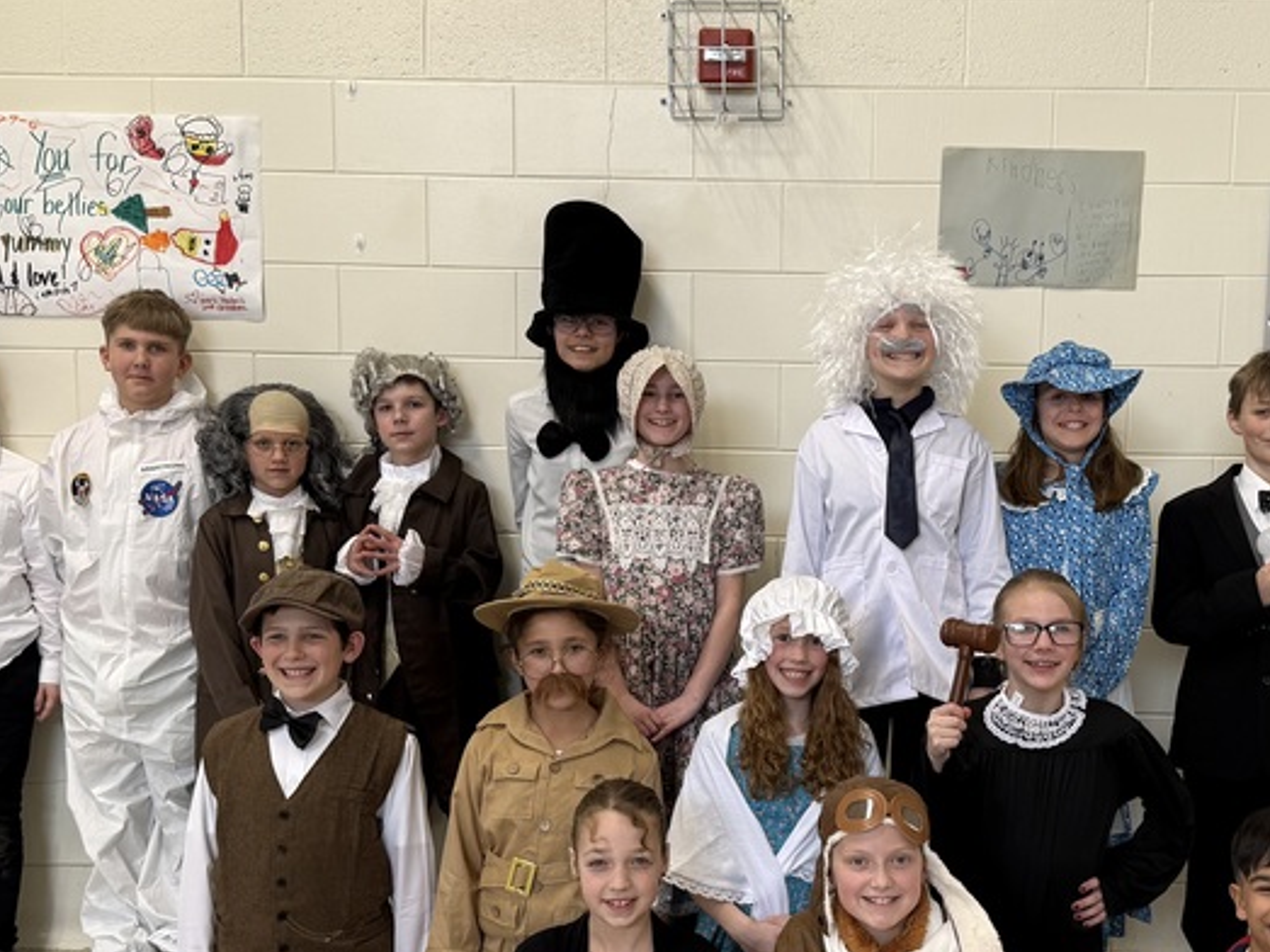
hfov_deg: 40.2
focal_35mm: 47
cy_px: 602
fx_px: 1724
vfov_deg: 30.7
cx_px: 789
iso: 64
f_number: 1.78
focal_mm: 6.76
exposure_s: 1/152
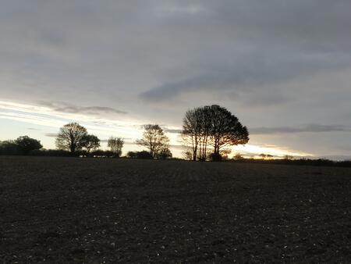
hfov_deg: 71.6
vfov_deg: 56.9
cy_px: 132
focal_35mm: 24
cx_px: 176
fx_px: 243
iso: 200
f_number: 1.7
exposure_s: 1/763
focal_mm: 4.1
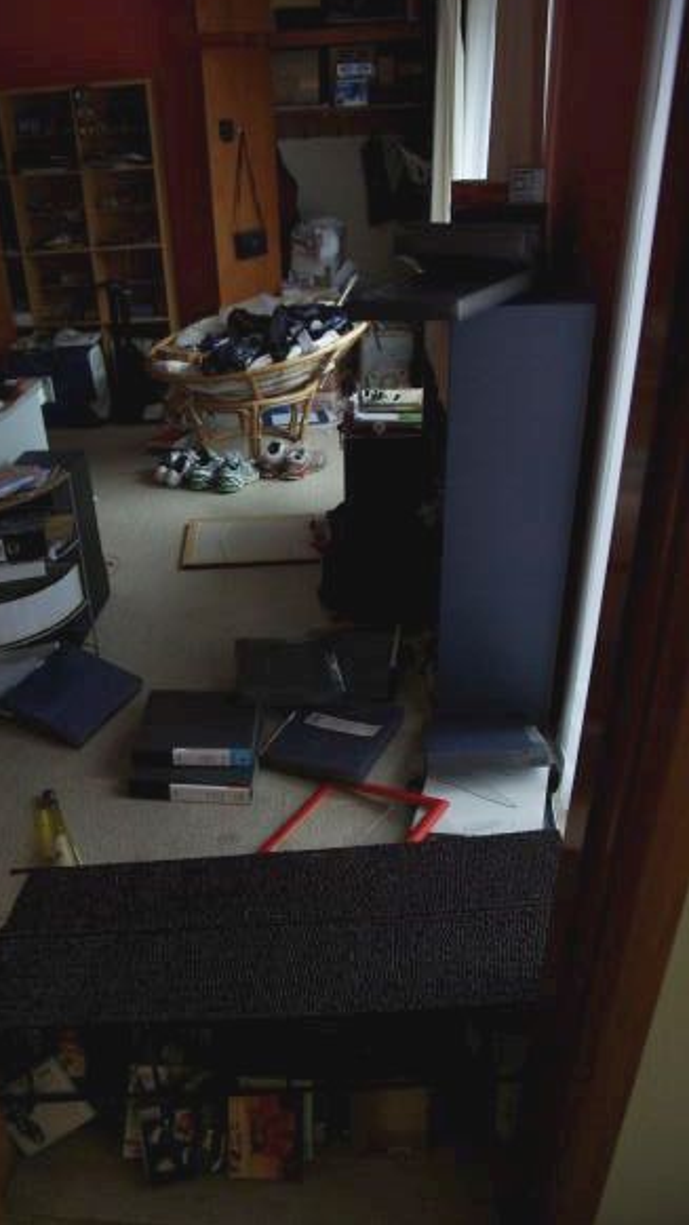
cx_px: 272
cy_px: 599
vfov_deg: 71.9
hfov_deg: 44.2
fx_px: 844
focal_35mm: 26
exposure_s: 1/250
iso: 400
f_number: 4
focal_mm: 16
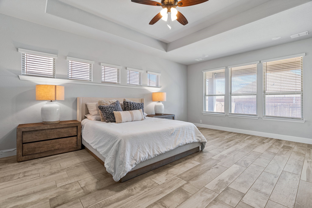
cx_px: 156
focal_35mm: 16
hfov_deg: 96.7
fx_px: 139
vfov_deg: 73.8
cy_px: 104
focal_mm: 16
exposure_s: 1
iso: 250
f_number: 9
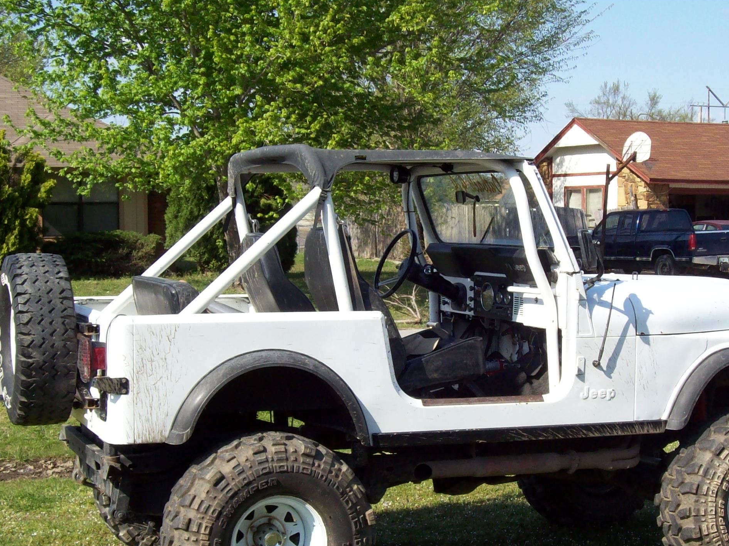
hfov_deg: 28.5
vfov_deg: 21.5
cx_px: 426
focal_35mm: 68
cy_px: 346
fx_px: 1431
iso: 80
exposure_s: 1/361
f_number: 5.4
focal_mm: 7.6
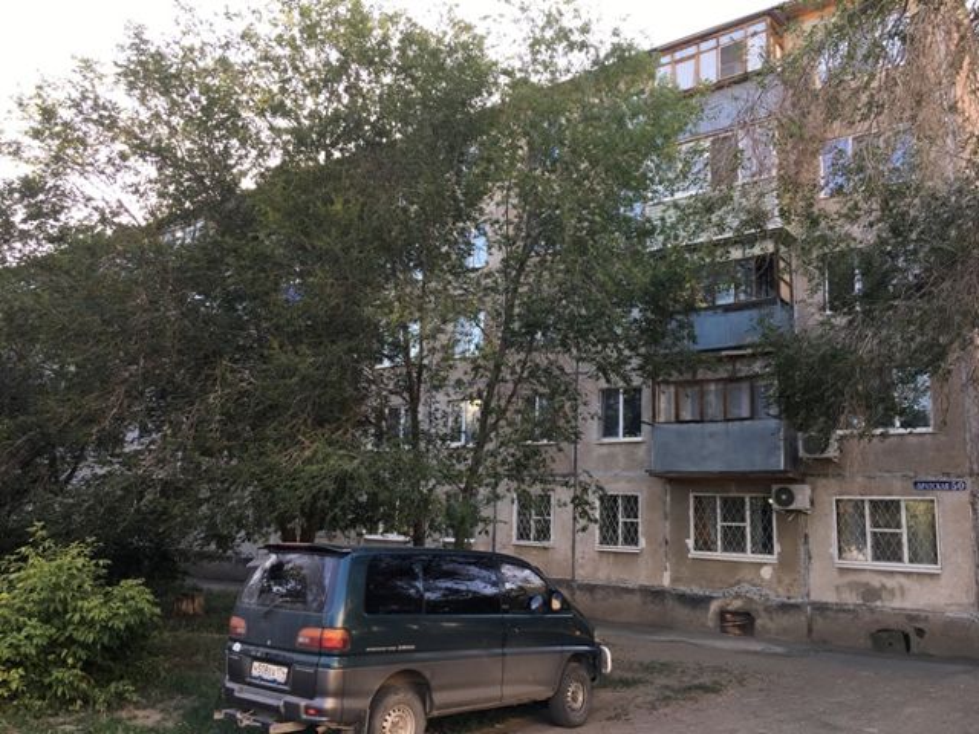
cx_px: 490
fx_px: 820
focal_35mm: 29
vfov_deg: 48.2
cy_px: 367
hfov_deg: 61.7
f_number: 2.2
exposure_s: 1/100
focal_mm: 4.15
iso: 25
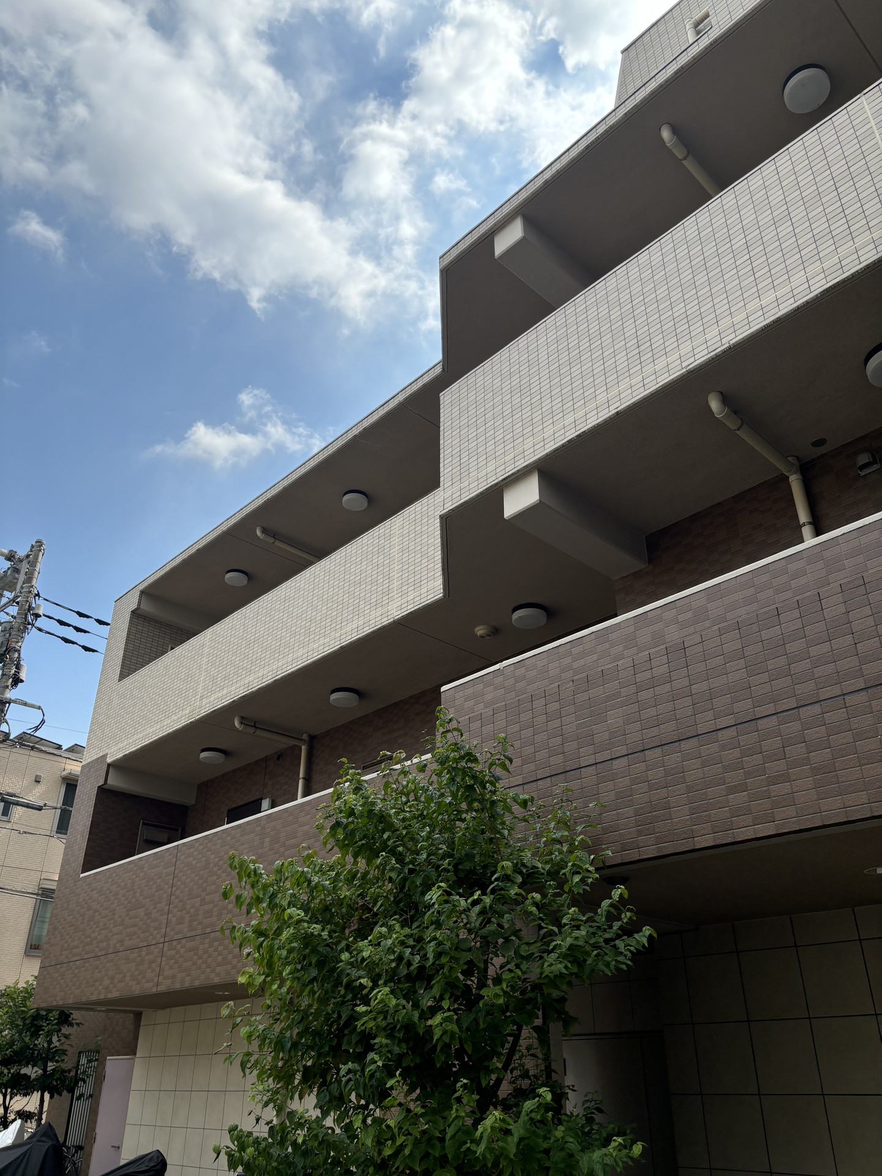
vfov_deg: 67.3
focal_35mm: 26
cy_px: 588
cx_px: 441
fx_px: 883
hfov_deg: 53.1
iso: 50
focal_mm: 5.96
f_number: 1.6
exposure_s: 1/3106
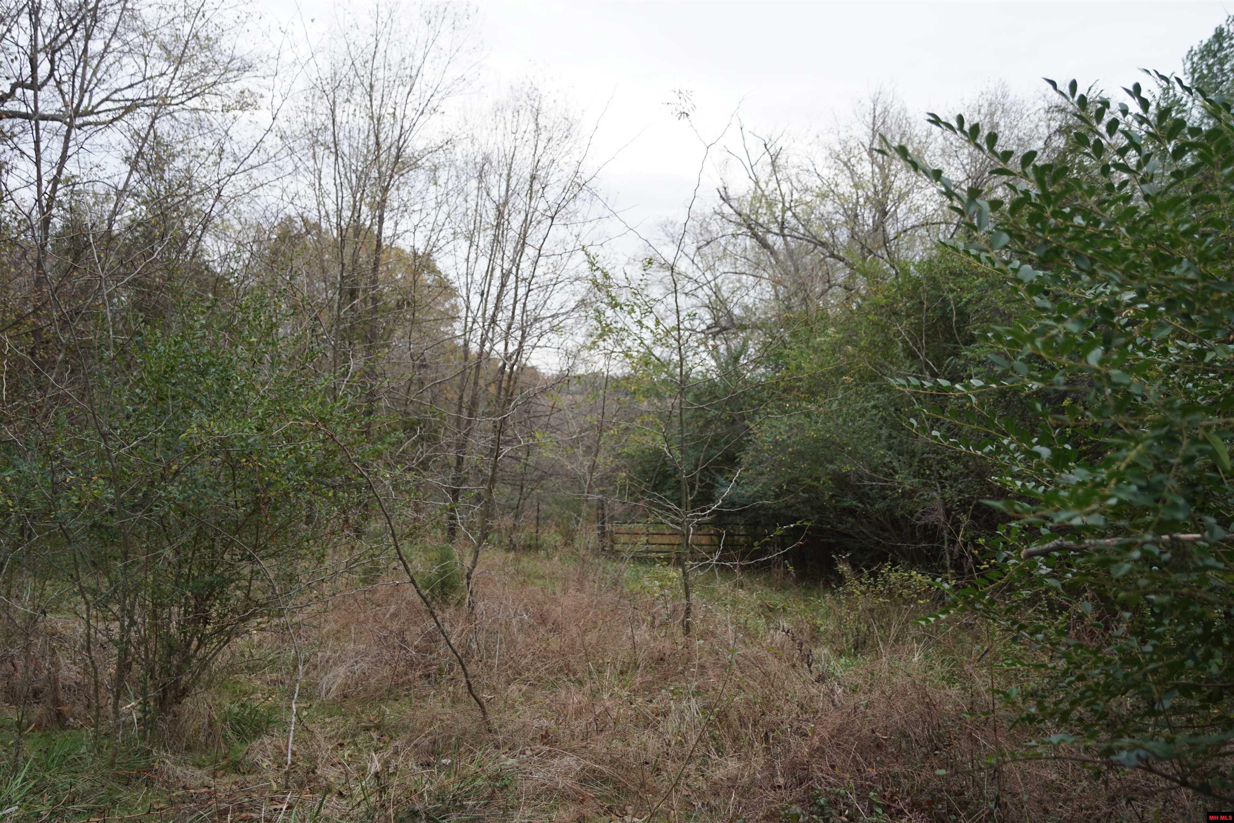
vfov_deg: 40.0
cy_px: 412
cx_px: 617
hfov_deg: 57.2
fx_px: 1131
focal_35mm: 33
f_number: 4
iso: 125
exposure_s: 1/160
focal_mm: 22
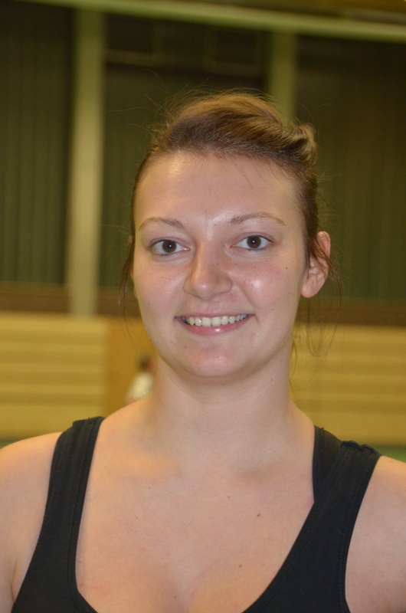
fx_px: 1784
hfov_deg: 13.0
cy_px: 306
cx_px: 203
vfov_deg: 19.5
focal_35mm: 105
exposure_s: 1/60
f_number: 6.3
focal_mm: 70
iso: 2000
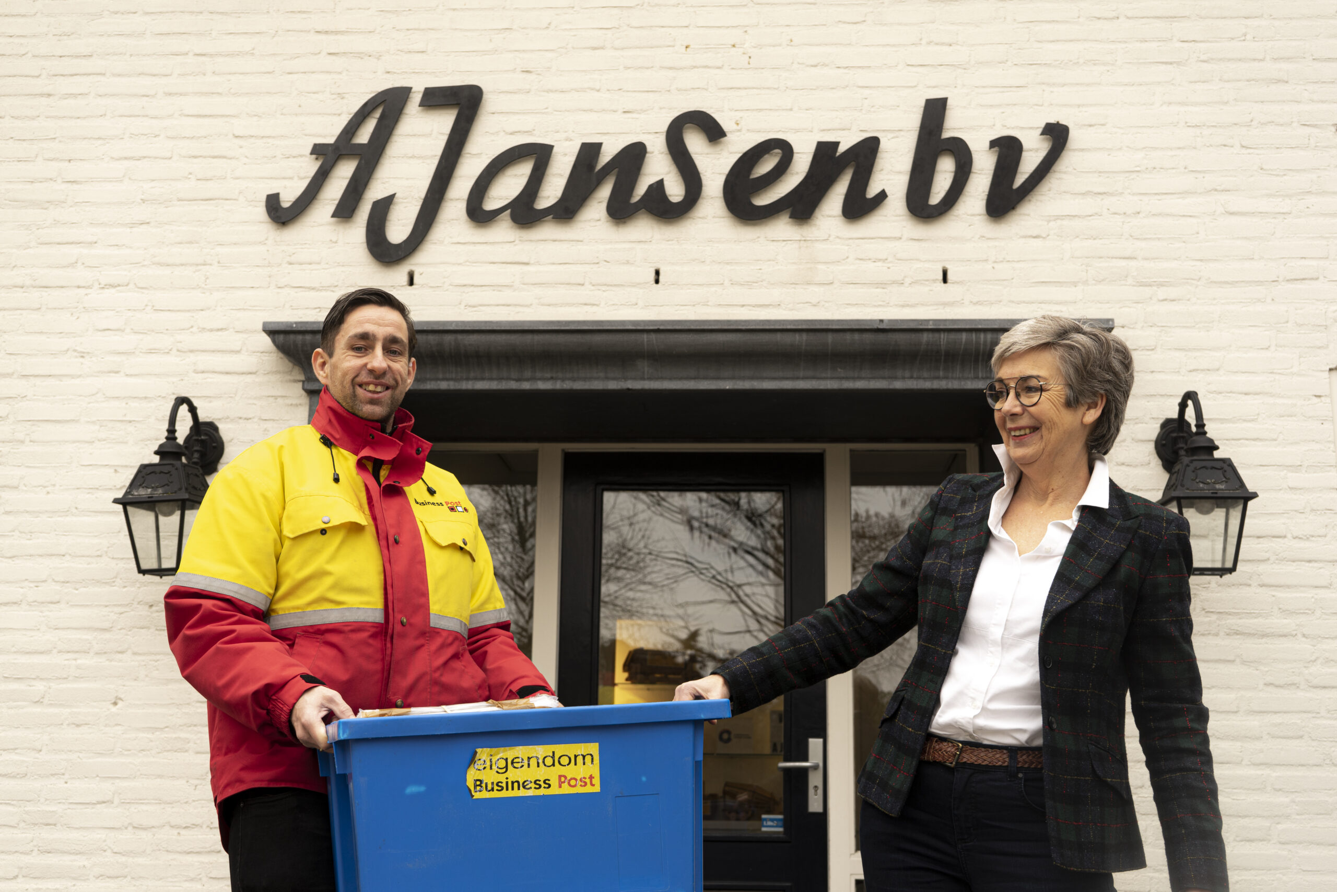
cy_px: 446
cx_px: 668
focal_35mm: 43
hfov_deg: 45.4
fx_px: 1597
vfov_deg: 31.2
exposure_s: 1/100
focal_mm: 43
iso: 100
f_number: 6.3
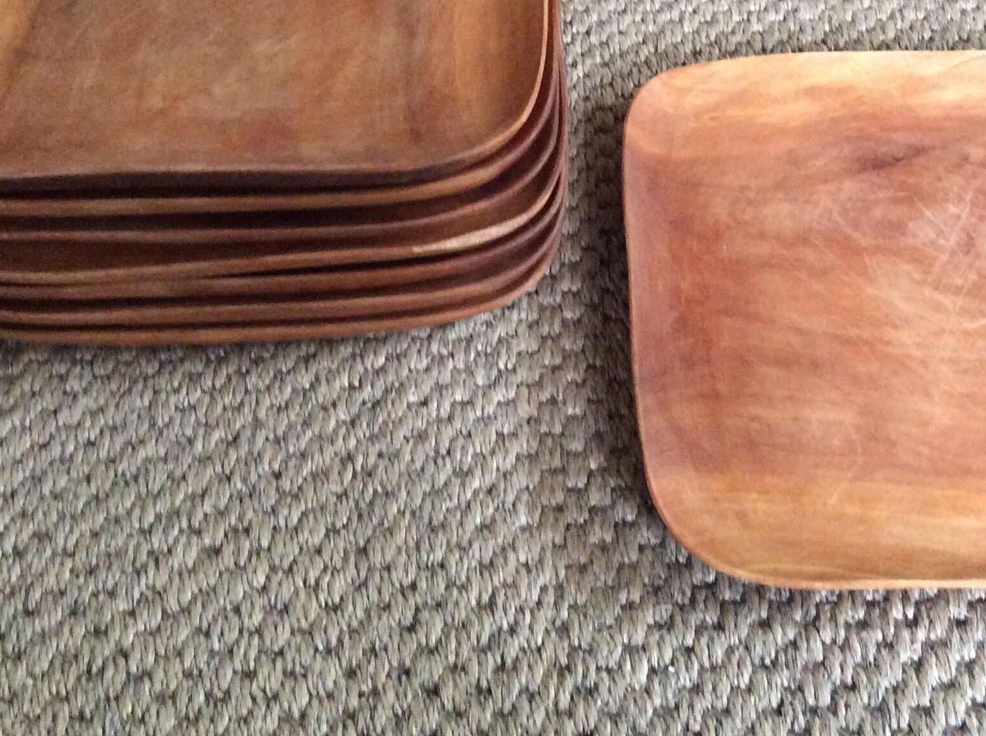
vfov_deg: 26.4
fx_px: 1536
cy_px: 135
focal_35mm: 54
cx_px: 593
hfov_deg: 35.5
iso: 320
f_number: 2.4
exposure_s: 1/25
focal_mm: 3.3
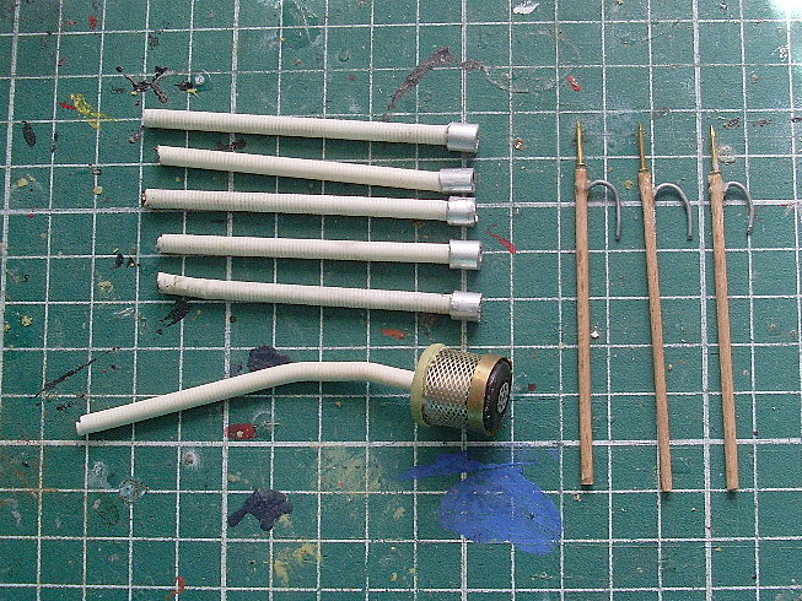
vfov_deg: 37.7
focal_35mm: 38
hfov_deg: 49.0
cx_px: 401
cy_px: 300
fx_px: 881
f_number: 3
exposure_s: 1/90
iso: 100
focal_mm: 6.3
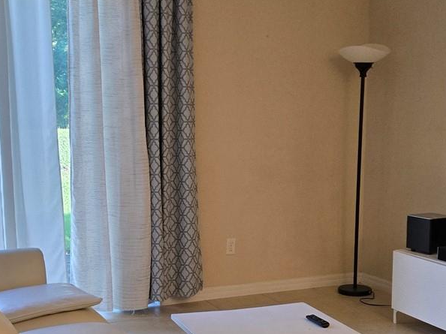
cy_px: 217
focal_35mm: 62
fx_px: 798
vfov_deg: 23.5
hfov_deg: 31.2
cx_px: 232
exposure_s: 1/120
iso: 200
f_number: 1.8
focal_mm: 5.4
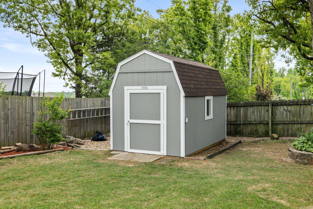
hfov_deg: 53.1
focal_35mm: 36
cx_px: 156
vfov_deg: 36.9
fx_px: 313
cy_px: 104
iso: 500
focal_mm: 24
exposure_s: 1/80
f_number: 9
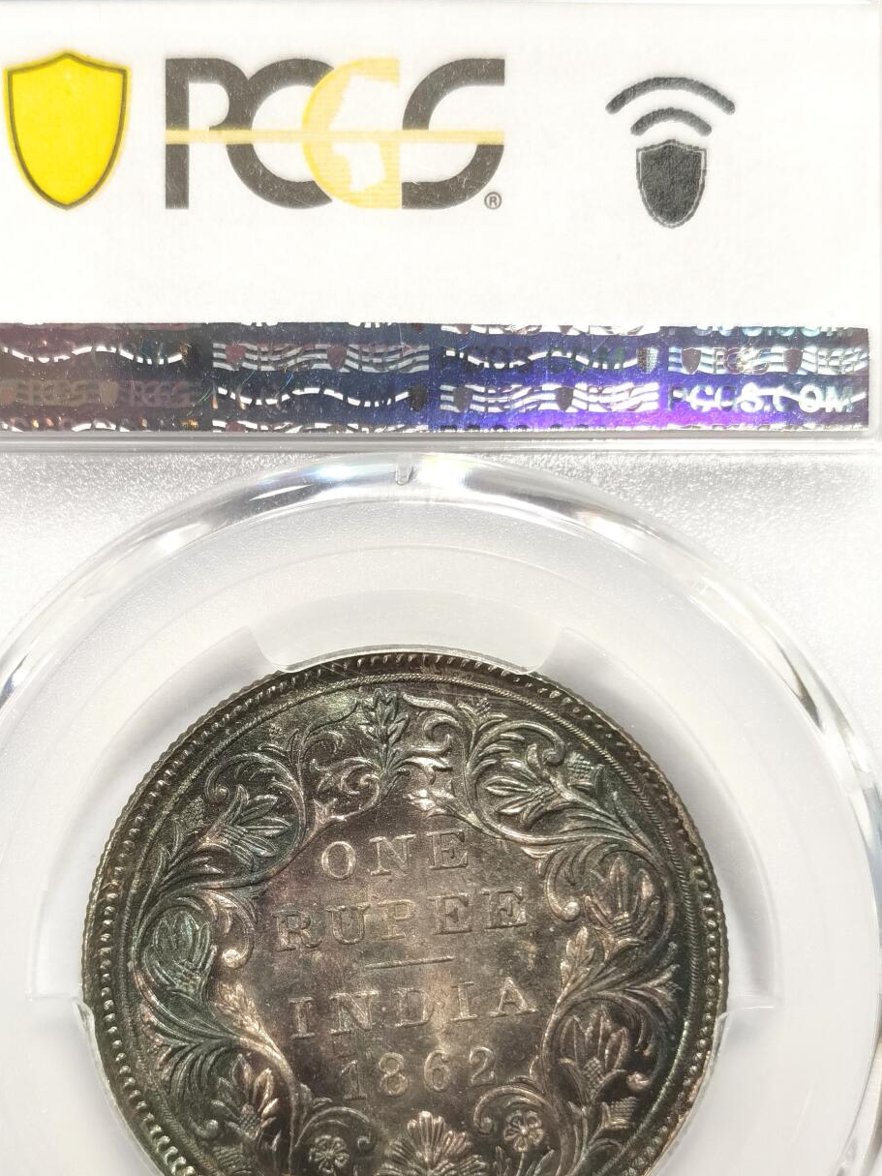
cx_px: 407
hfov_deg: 18.4
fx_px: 2718
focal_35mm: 80
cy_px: 723
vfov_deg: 24.4
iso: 160
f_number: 16
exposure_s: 1/100
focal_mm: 5.56
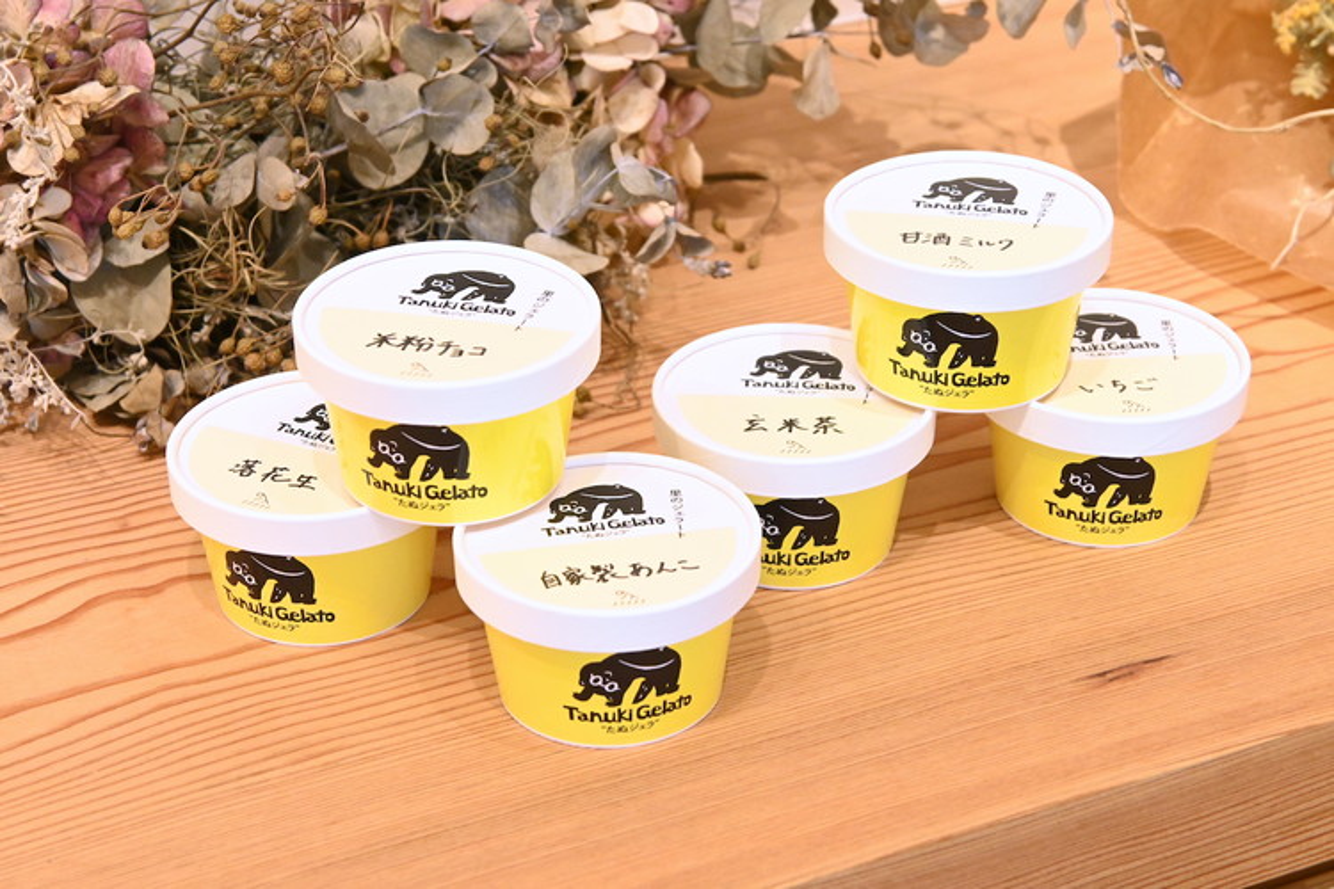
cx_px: 667
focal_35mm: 75
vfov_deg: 18.2
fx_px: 2779
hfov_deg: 27.0
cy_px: 444
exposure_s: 1/80
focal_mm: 50
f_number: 6.3
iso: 3200
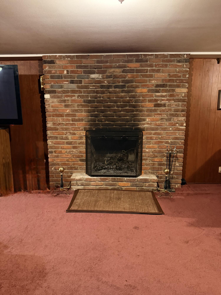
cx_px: 110
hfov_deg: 56.8
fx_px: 204
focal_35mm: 24
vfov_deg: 71.6
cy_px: 148
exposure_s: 1/30
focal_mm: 6.76
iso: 1000
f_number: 1.78
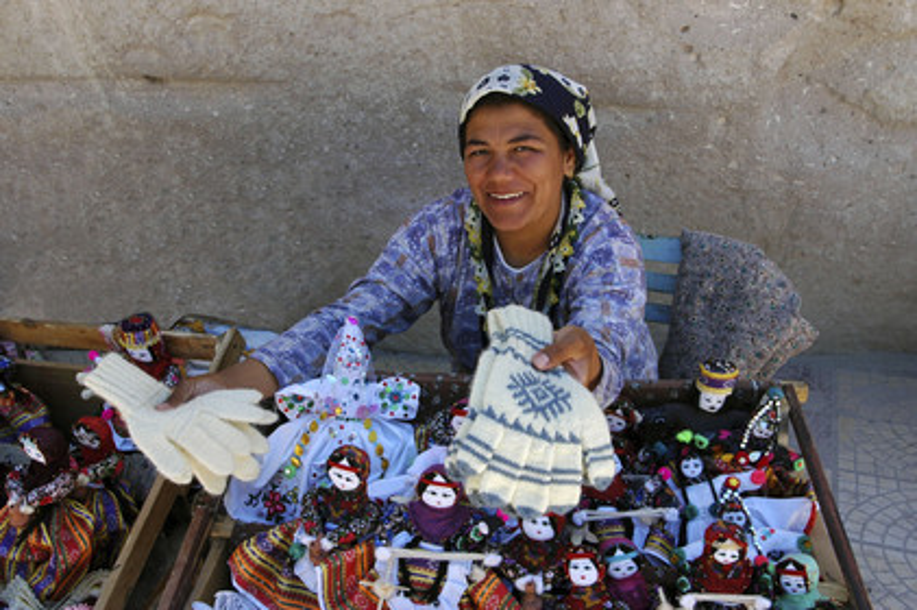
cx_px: 458
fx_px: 840
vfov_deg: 39.9
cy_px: 305
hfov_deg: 57.3
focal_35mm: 33
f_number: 7.1
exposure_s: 1/200
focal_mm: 22
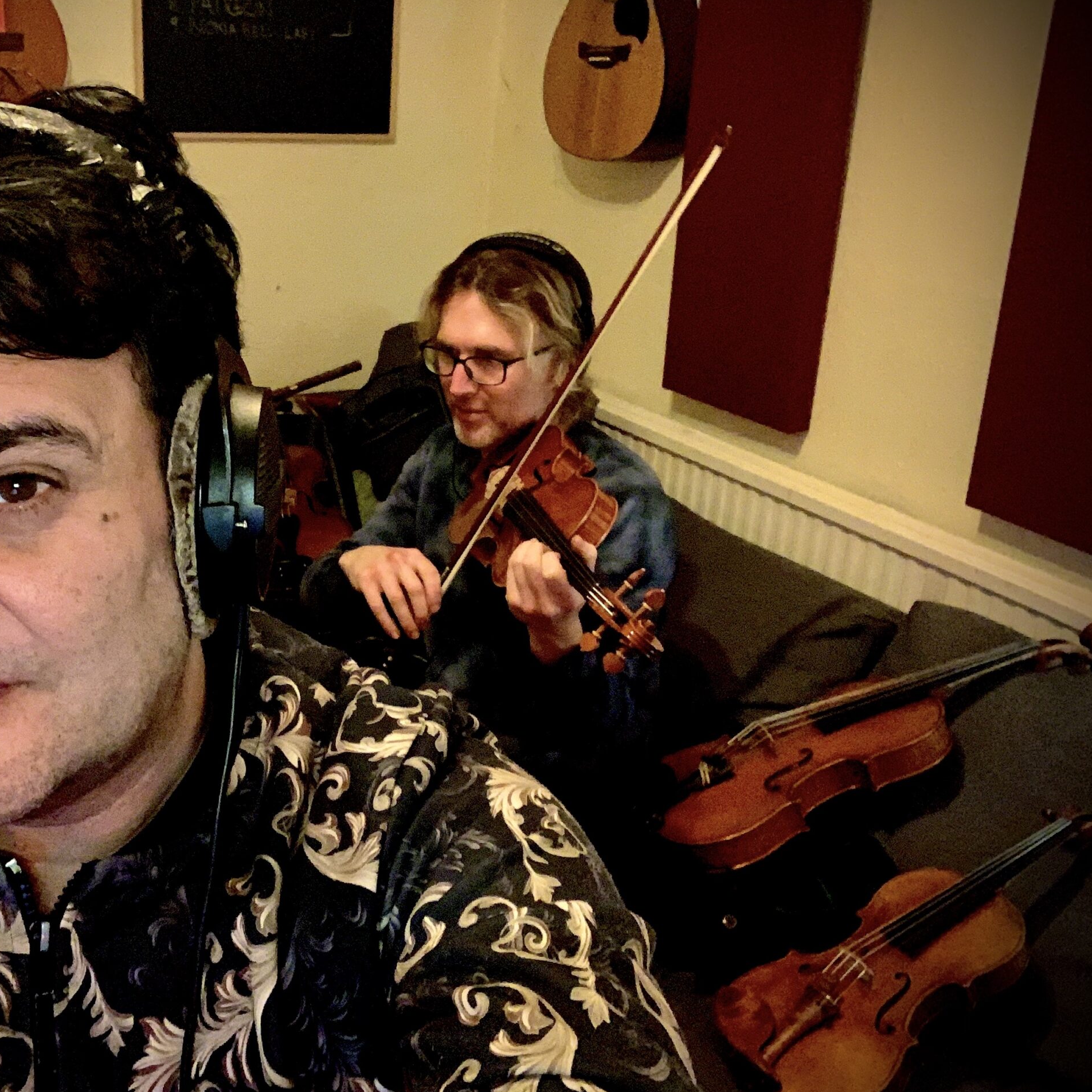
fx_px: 1356
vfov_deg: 43.9
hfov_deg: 43.2
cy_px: 548
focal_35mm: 38
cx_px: 361
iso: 320
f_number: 2.2
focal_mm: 2.87
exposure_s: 1/17
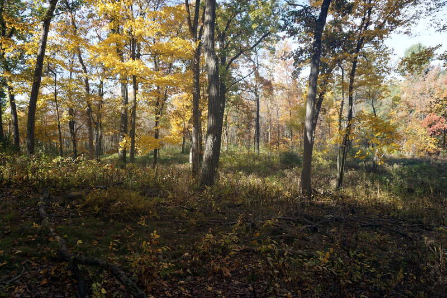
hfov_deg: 73.8
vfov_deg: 53.1
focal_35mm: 24
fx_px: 298
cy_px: 149
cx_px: 224
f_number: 4.5
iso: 100
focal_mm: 16
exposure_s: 1/160
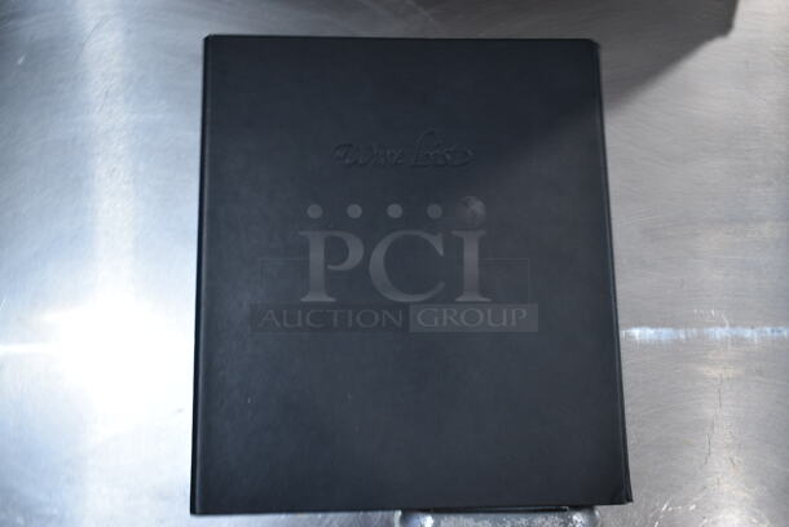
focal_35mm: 33
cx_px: 394
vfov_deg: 40.1
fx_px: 724
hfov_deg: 57.2
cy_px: 264
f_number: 3.8
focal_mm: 22
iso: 125
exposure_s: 1/30
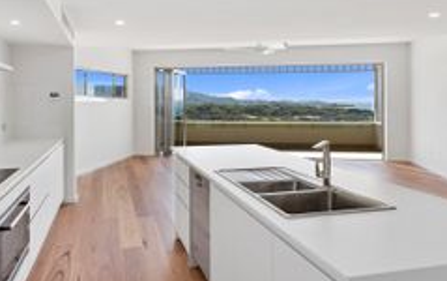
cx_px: 208
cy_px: 100
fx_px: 342
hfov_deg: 66.3
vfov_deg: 44.2
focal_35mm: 28
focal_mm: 14
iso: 100
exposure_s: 1/50
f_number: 7.1
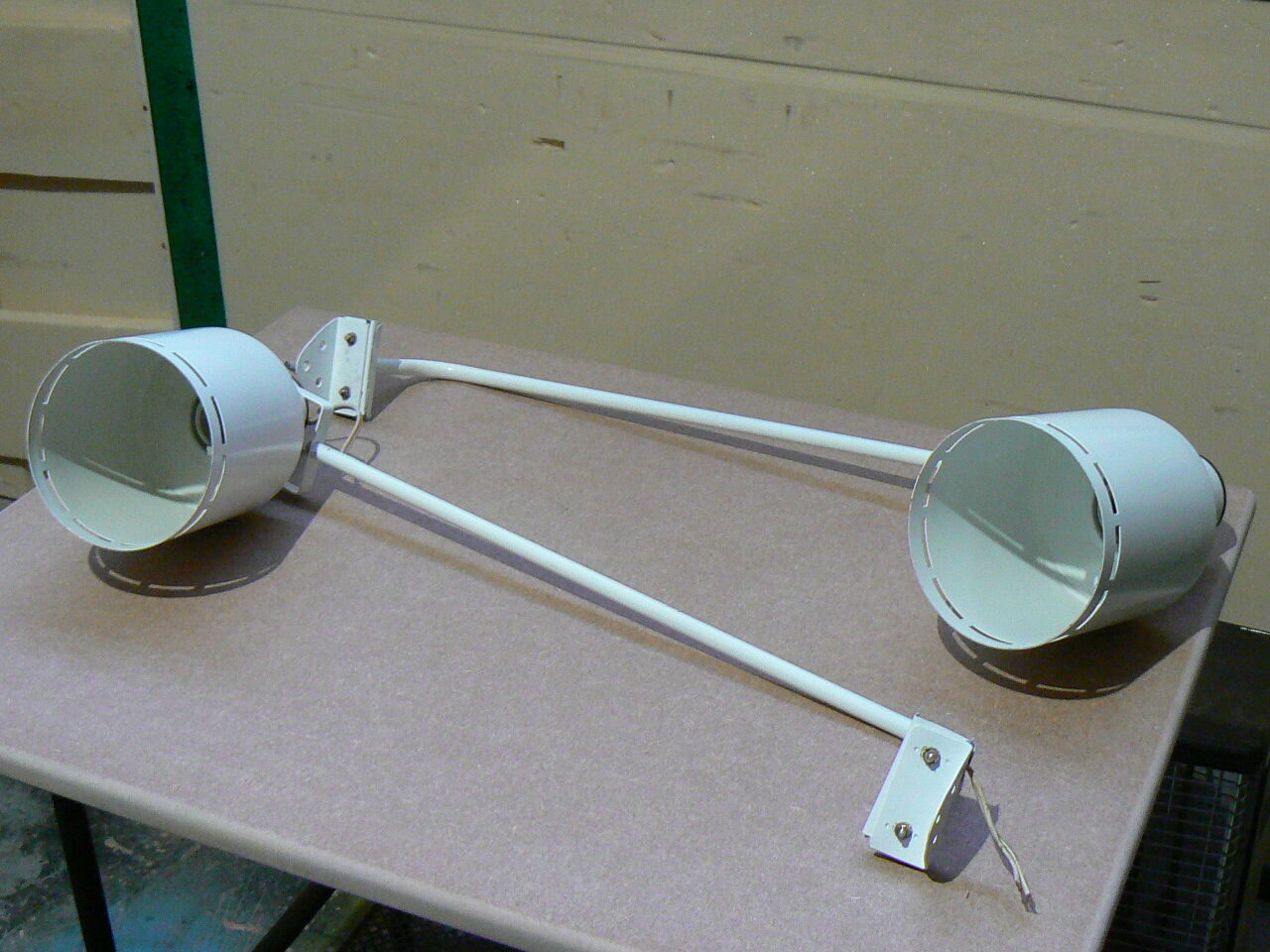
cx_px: 635
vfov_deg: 28.0
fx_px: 1908
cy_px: 476
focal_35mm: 52
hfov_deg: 36.8
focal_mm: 6.3
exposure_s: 1/15
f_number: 2.8
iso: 200
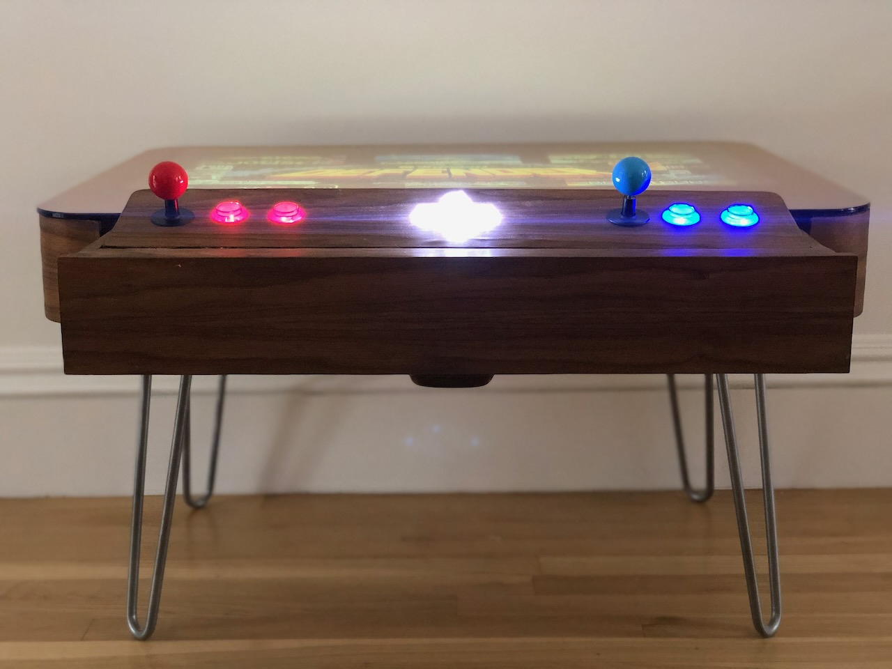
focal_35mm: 52
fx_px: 1340
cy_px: 334
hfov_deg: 36.8
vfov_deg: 28.0
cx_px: 446
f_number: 2.4
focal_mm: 6
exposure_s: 1/8
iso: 200
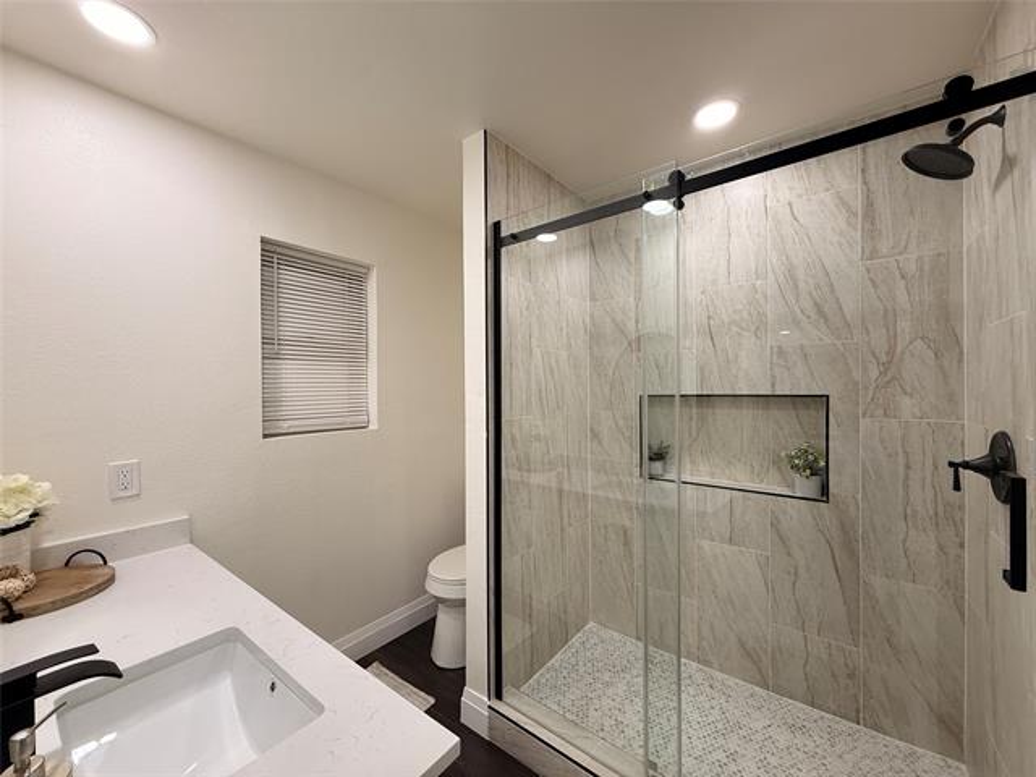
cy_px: 388
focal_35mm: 14
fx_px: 419
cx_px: 518
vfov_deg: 85.7
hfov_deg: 102.1
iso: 125
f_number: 2.2
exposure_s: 1/120
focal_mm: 2.22
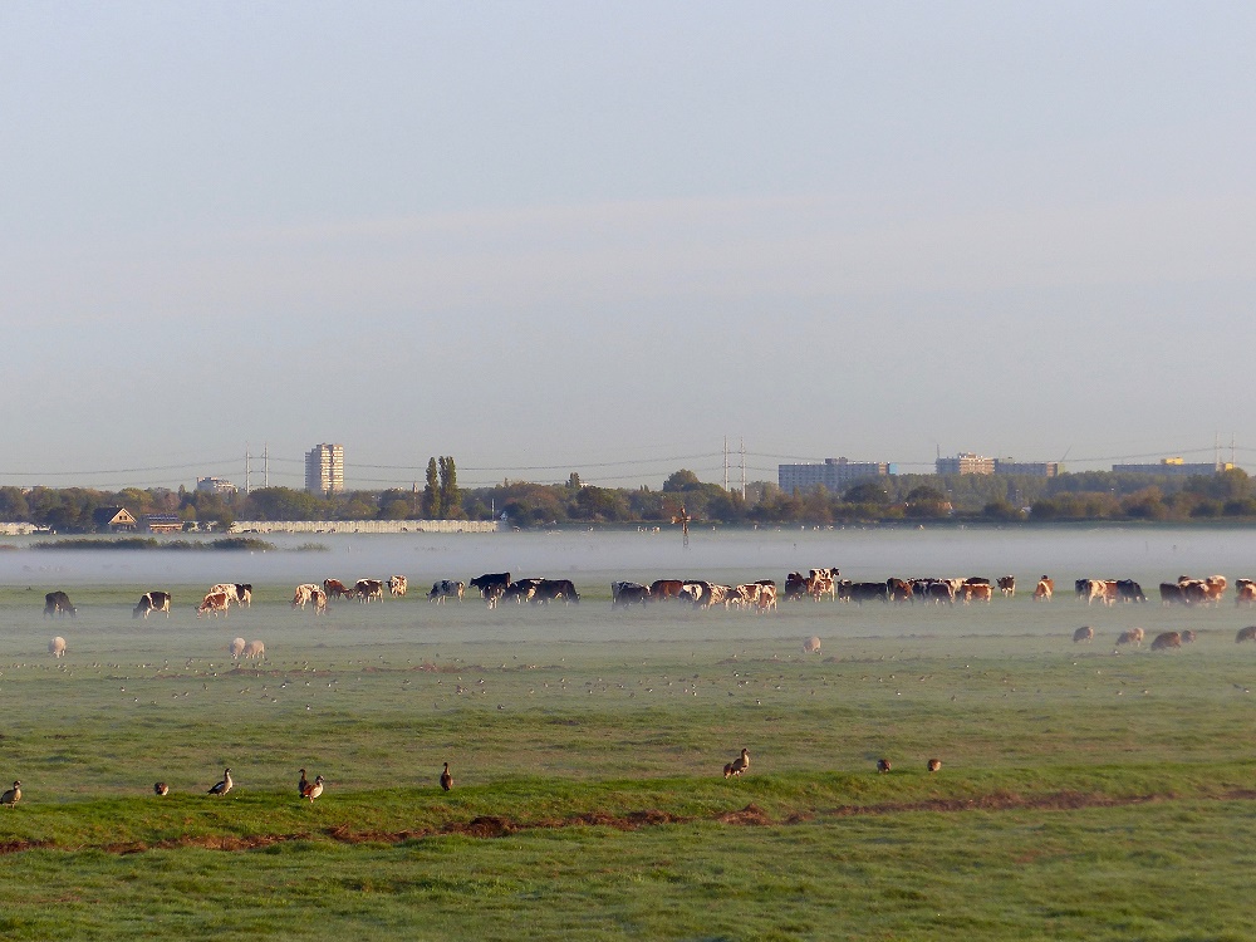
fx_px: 9760
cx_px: 628
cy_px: 471
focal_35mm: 269
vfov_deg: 5.5
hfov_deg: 7.4
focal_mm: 48.4
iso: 100
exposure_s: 1/500
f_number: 4
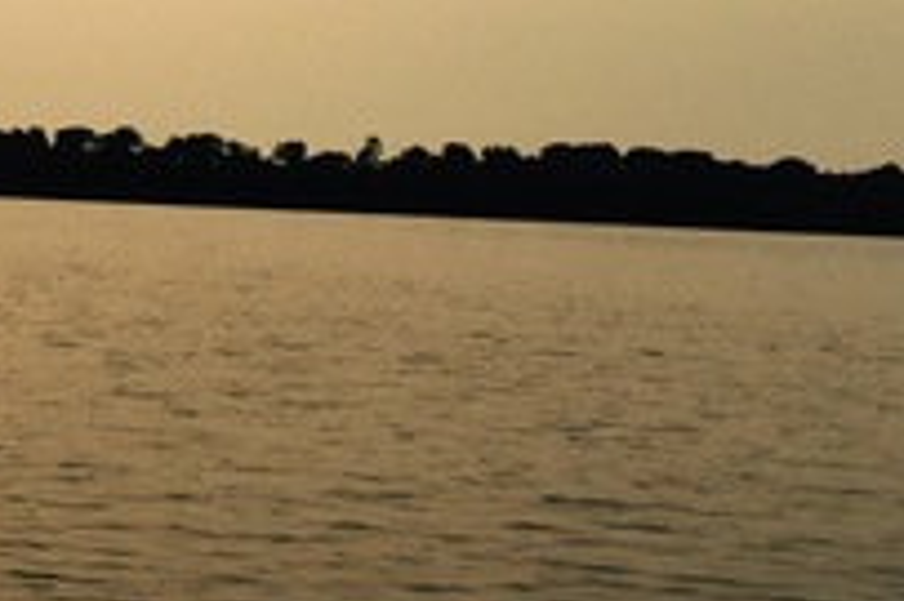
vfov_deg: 14.1
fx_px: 2384
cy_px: -4
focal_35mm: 95
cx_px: -298
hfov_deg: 19.6
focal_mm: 4.15
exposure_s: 1/2083
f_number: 2.2
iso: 32
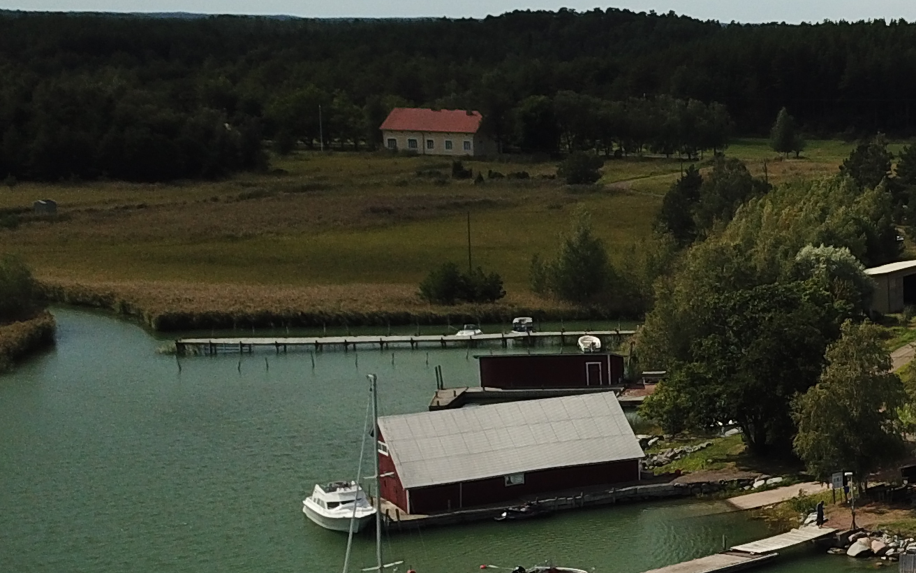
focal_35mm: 84
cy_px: 372
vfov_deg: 15.5
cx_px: 1366
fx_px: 2097
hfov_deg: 21.0
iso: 100
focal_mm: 4.73
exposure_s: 1/1220
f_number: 2.2
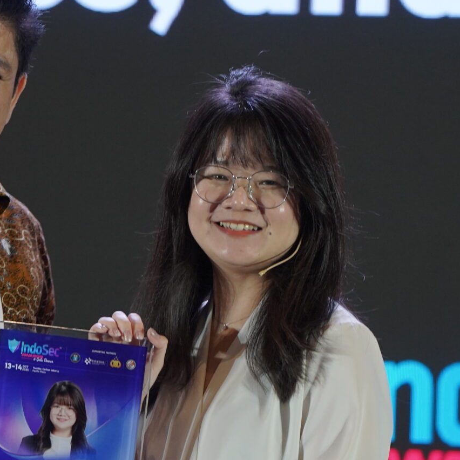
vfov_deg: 4.6
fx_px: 5683
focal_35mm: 378
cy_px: 334
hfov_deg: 4.6
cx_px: 3
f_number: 5
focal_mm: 148
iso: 1250
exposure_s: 1/160
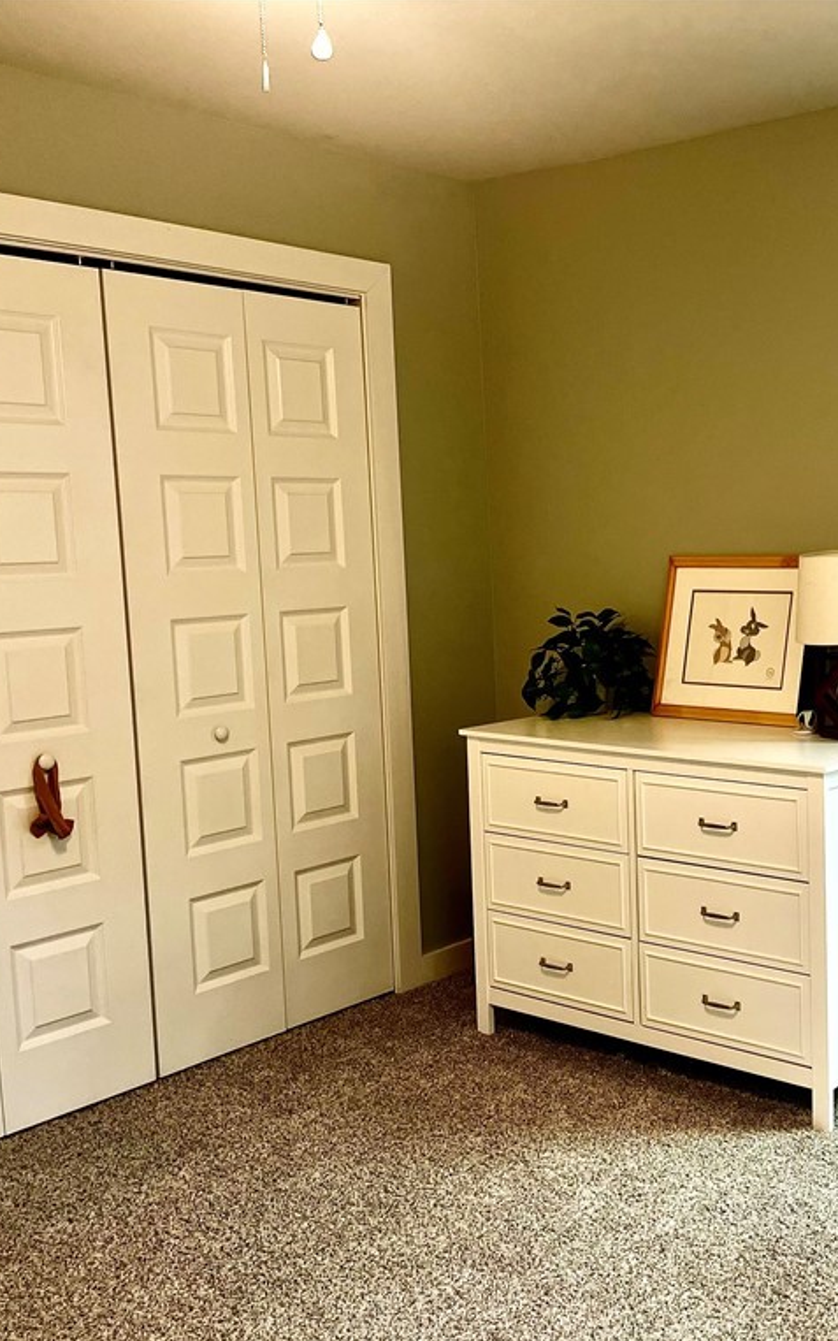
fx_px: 1352
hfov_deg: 32.6
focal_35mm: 37
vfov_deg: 52.7
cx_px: 761
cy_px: 671
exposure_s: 1/120
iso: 80
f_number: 1.6
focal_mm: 5.1
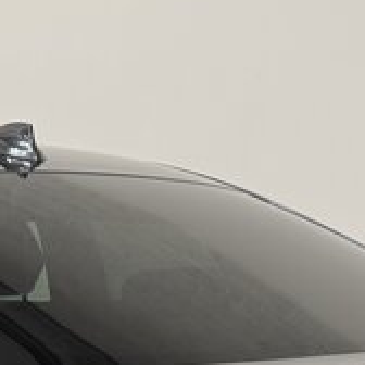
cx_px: 70
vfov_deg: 16.0
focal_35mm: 101
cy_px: 528
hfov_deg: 17.1
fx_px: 1205
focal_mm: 6.76
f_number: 1.78
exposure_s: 1/50
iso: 160
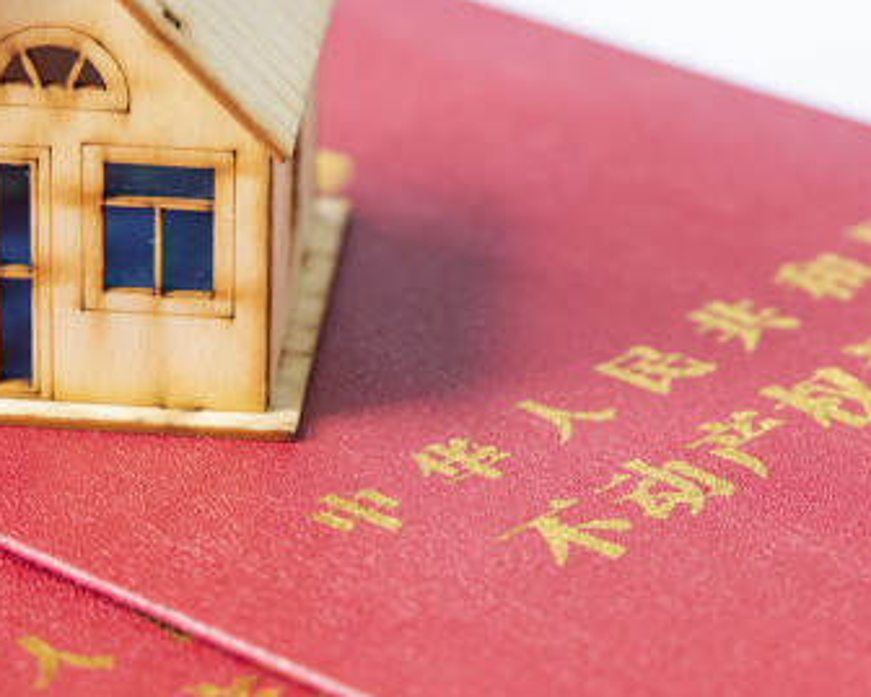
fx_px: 6446
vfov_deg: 6.2
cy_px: 363
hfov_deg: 7.7
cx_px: 402
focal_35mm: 250
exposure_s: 1/13
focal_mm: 140
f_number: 6.3
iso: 200
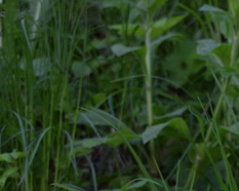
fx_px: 1088
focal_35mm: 154
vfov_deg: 9.8
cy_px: 244
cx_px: 364
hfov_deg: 11.9
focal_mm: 34
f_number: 5.6
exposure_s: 1/125
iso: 450
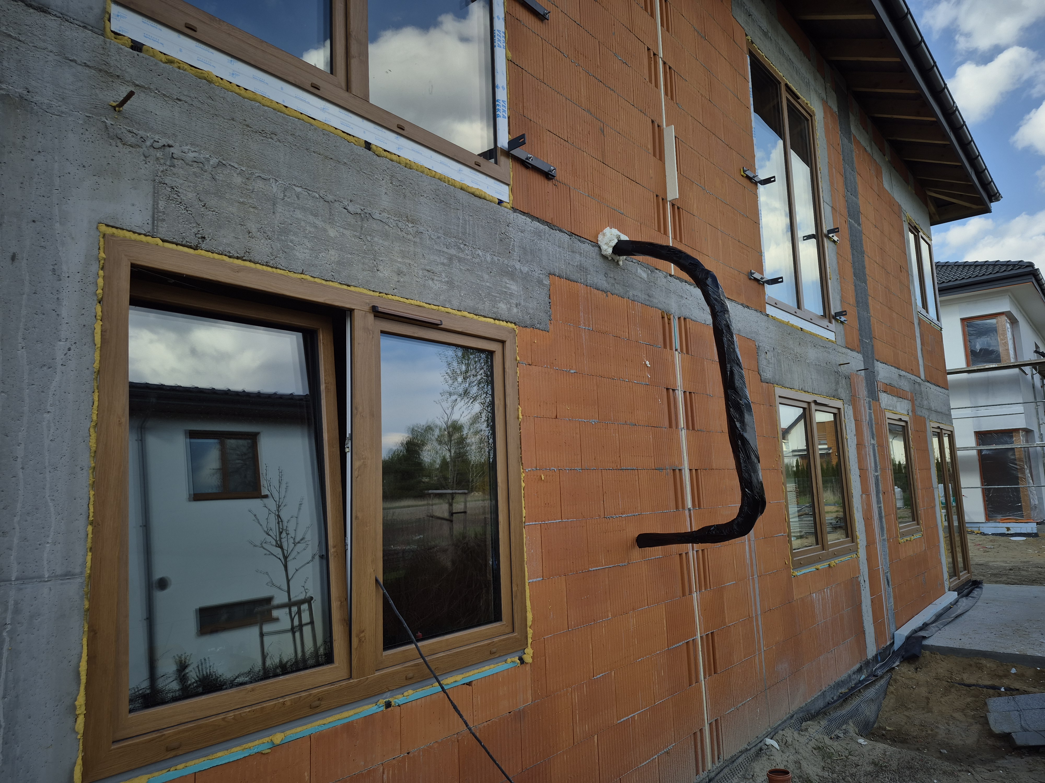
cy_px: 392
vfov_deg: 58.9
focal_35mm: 23
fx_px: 694
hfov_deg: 73.9
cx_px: 522
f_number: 1.8
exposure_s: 1/602
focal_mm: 5.4
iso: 25
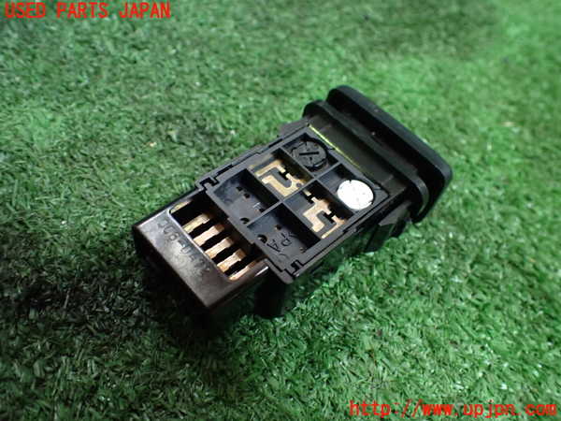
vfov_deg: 46.8
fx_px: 486
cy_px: 210
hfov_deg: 60.0
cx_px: 280
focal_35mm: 30
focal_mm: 5.4
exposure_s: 1/80
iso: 800
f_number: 2.3
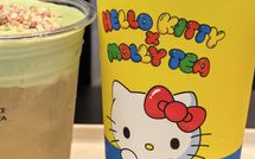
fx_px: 590
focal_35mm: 85
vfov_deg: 15.2
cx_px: 89
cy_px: 34
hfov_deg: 24.3
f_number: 2
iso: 250
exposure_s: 1/714
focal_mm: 6.98
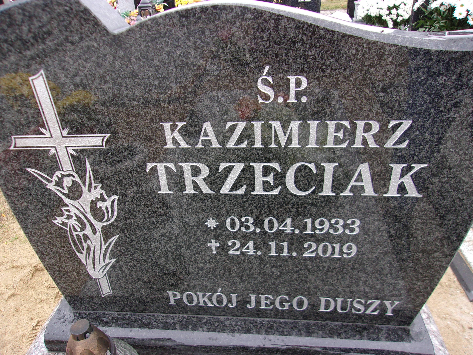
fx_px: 369
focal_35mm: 27
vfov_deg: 51.4
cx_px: 236
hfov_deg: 65.3
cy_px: 178
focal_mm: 4.9
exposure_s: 1/125
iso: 80
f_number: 3
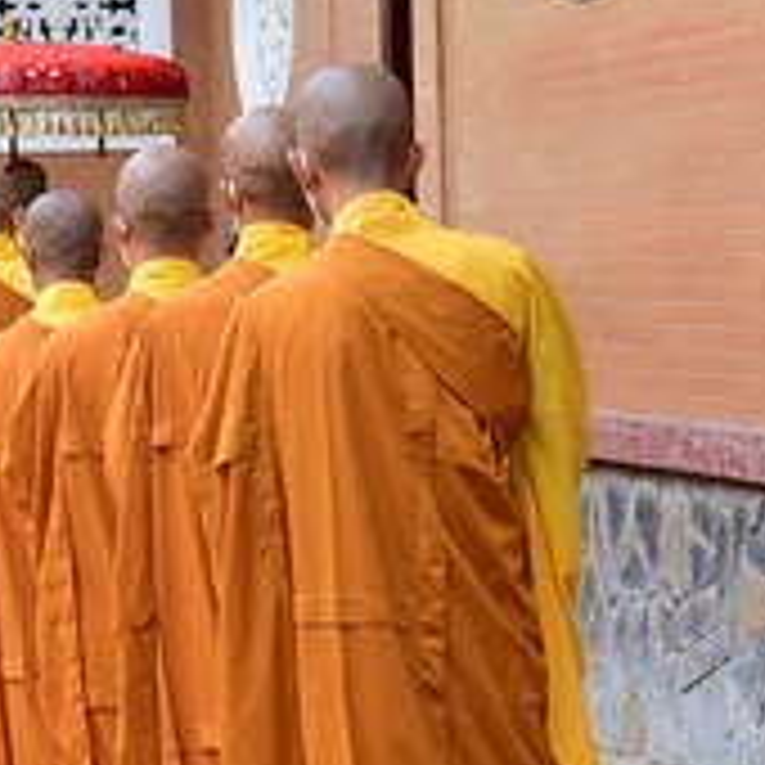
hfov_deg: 11.2
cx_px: 171
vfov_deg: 11.2
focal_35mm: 156
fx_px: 3900
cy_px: 482
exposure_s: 1/80
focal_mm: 48
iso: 100
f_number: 4.5
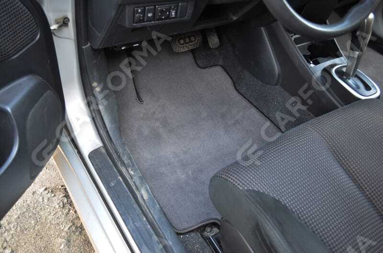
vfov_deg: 39.8
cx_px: 192
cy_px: 126
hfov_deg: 57.3
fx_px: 350
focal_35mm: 33
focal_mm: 22
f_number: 4
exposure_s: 1/60
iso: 640
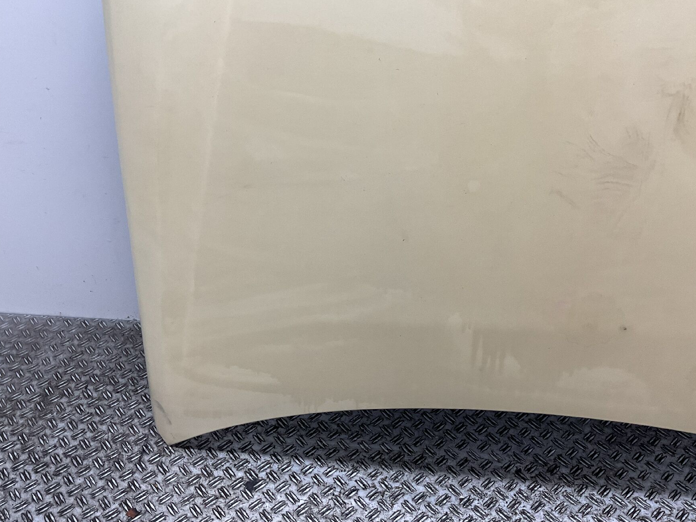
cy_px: 247
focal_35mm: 32
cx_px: 340
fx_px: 643
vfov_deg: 44.1
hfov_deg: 56.8
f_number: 1.8
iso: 64
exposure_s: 1/100
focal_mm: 3
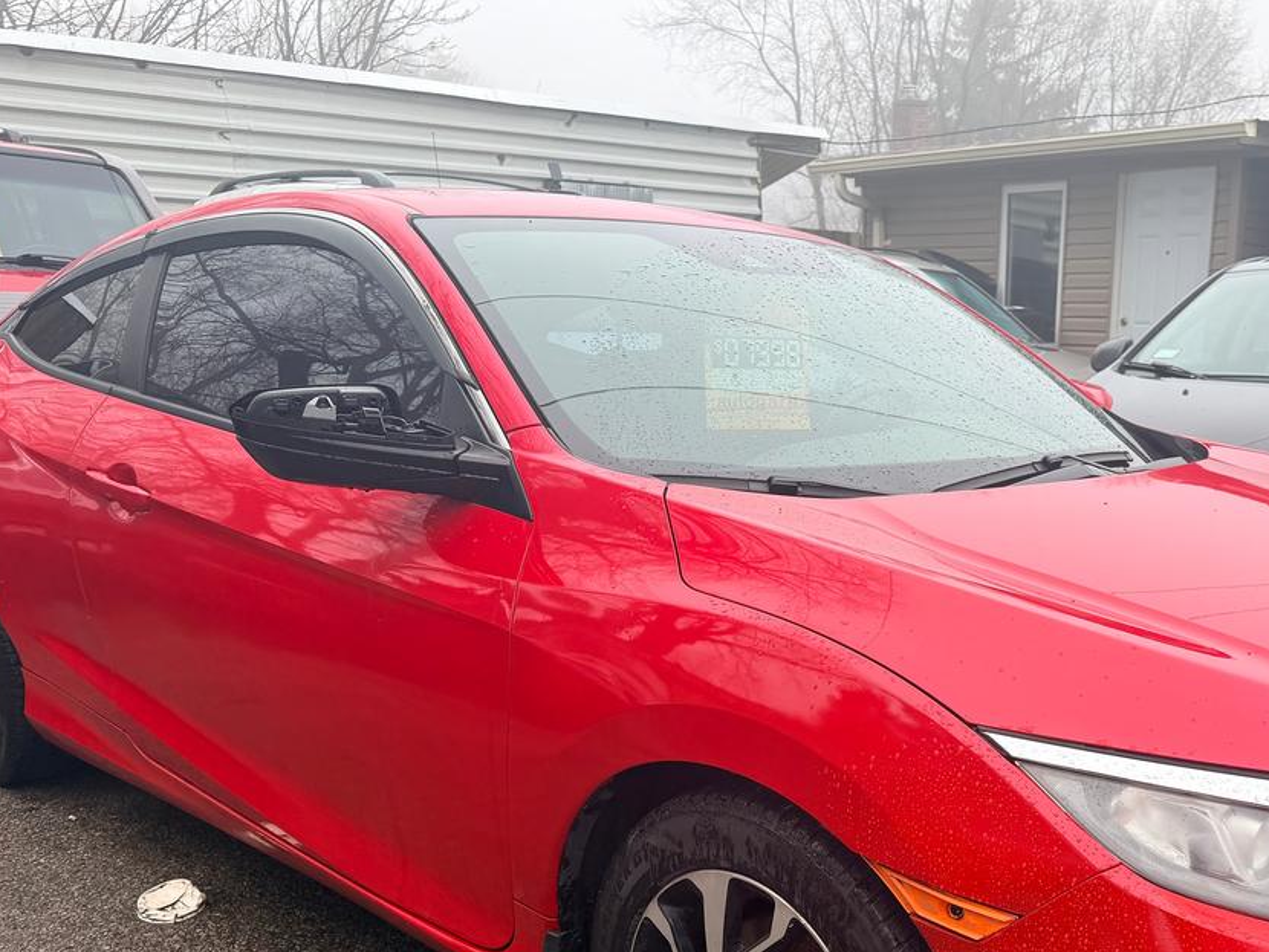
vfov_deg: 37.8
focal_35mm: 37
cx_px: 940
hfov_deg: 48.3
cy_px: 709
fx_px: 1357
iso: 80
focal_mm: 6.76
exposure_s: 1/1018
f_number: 1.78
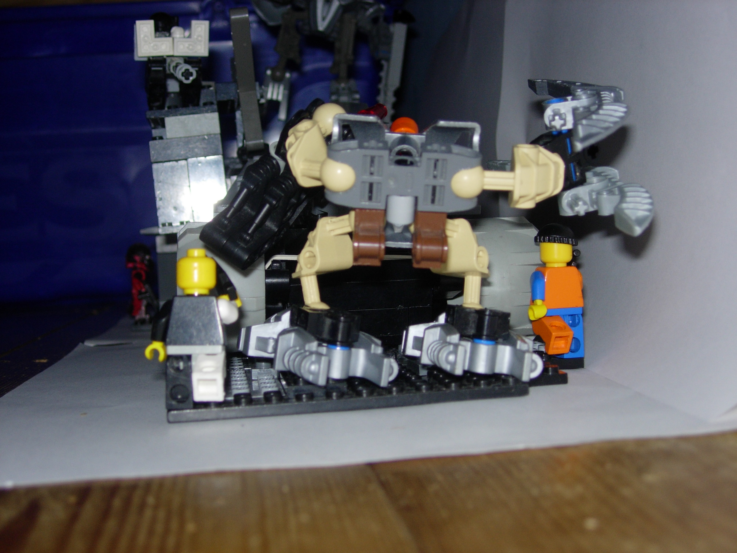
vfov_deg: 28.6
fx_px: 1086
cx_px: 368
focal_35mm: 51
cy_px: 276
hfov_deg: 37.5
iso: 79
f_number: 3.2
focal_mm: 10.6
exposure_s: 1/64
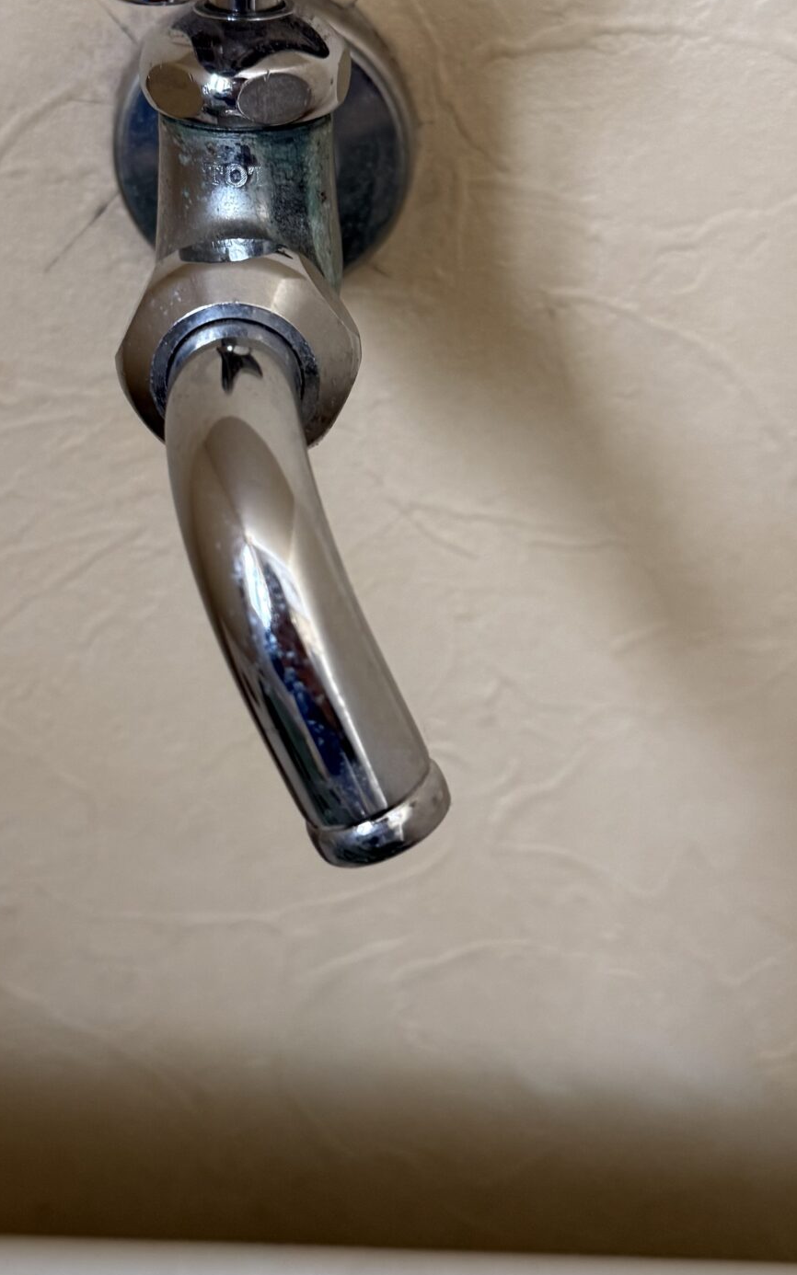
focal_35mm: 47
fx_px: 1634
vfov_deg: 42.4
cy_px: 494
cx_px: 300
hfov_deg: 27.3
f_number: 1.78
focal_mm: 6.76
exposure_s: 1/60
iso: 250
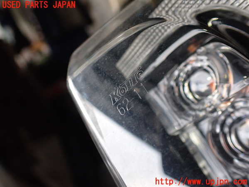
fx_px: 216
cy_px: 94
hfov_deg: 60.0
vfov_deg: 46.8
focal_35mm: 30
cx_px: 124
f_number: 2.3
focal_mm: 5.4
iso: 400
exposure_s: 1/125
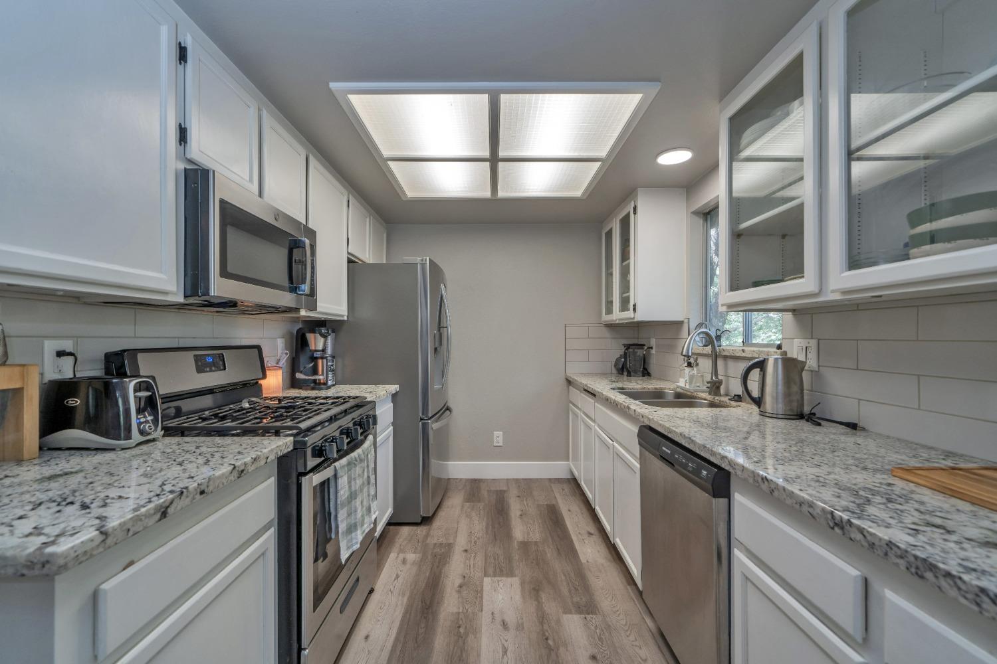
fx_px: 388
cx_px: 498
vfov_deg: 81.2
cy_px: 332
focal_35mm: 14
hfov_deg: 104.3
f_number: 6.3
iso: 320
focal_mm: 14
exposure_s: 1/30
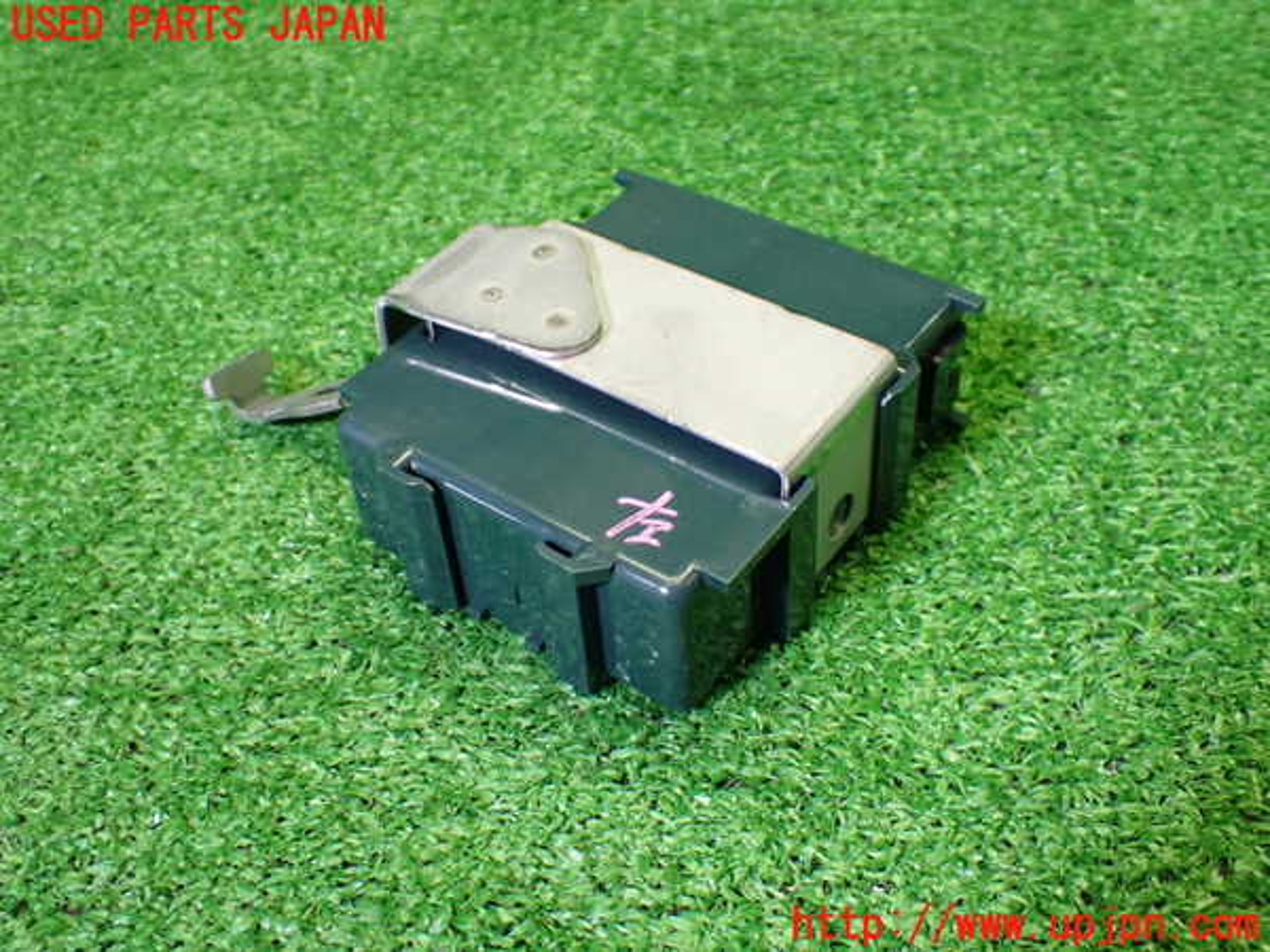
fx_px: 1394
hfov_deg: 49.0
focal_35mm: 38
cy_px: 476
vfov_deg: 37.7
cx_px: 635
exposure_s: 1/160
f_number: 2.7
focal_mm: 6.83
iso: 800
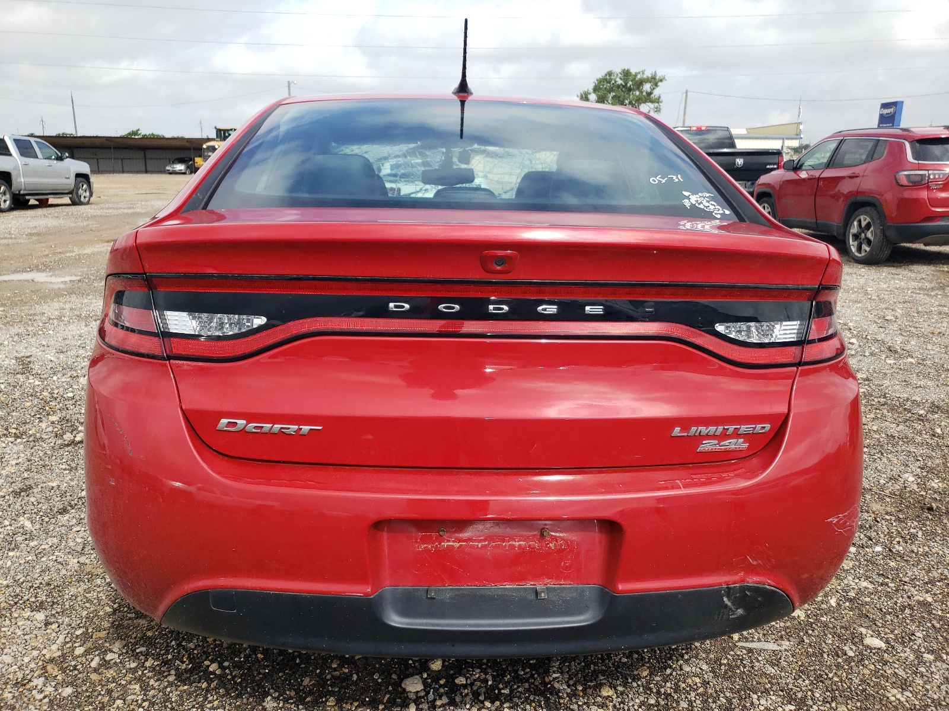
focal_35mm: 26
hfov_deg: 67.3
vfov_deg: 53.1
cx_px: 474
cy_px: 356
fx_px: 713
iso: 50
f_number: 1.5
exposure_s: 1/2000
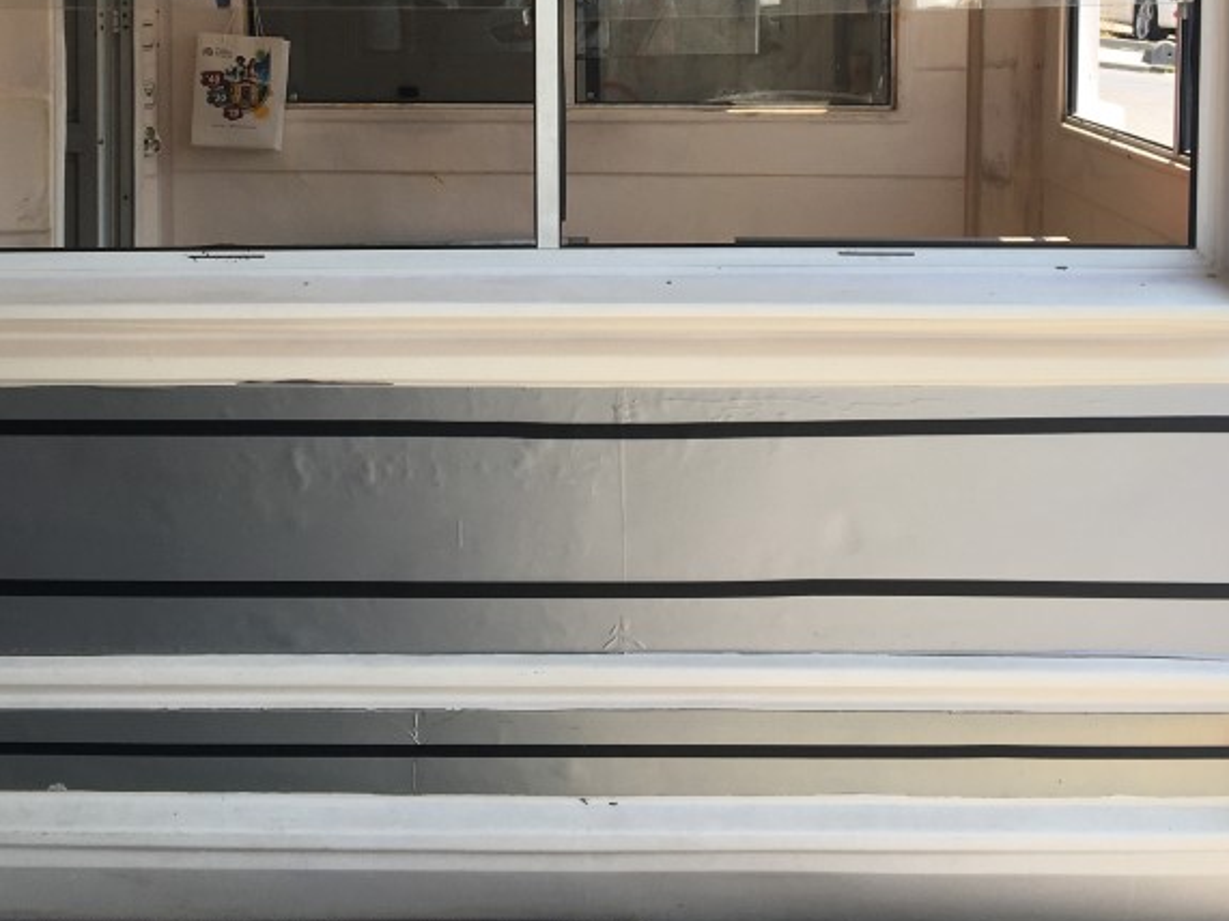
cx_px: 549
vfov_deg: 27.1
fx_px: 1846
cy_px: 108
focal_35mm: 52
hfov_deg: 36.8
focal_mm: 4.15
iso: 25
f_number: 2.2
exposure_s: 1/466
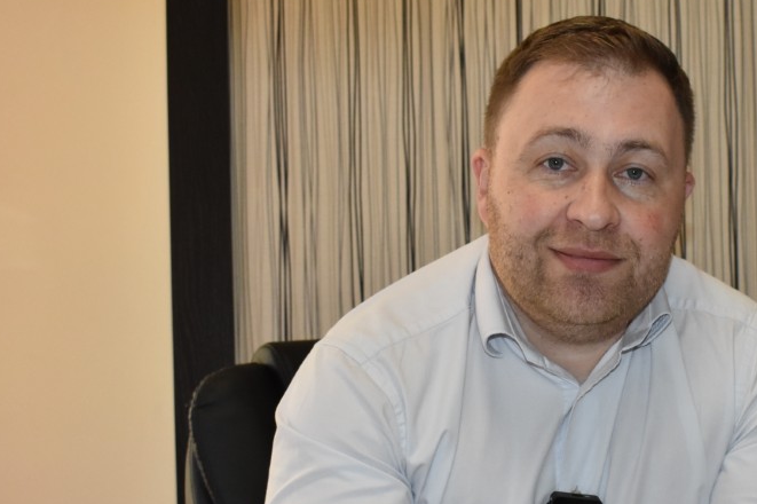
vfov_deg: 19.8
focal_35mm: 68
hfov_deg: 29.0
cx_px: 613
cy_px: 405
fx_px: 1429
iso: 1600
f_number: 5.6
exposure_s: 1/160
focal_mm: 26
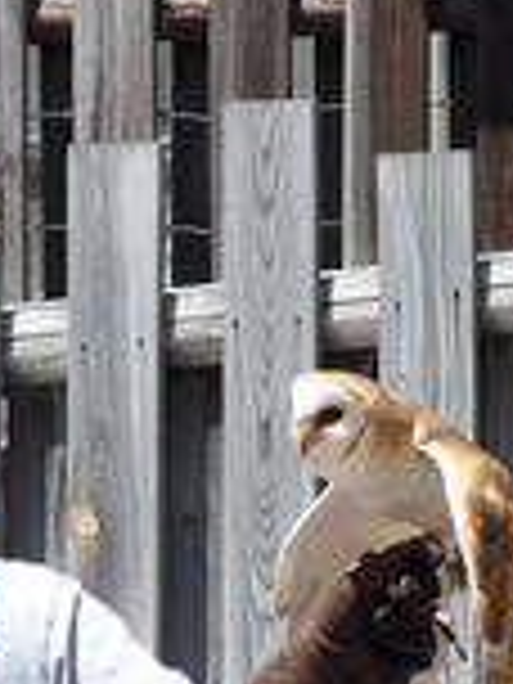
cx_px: 230
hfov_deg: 2.8
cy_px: 482
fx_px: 10631
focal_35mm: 538
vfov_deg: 3.7
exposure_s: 1/800
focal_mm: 38.6
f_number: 3.5
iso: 100
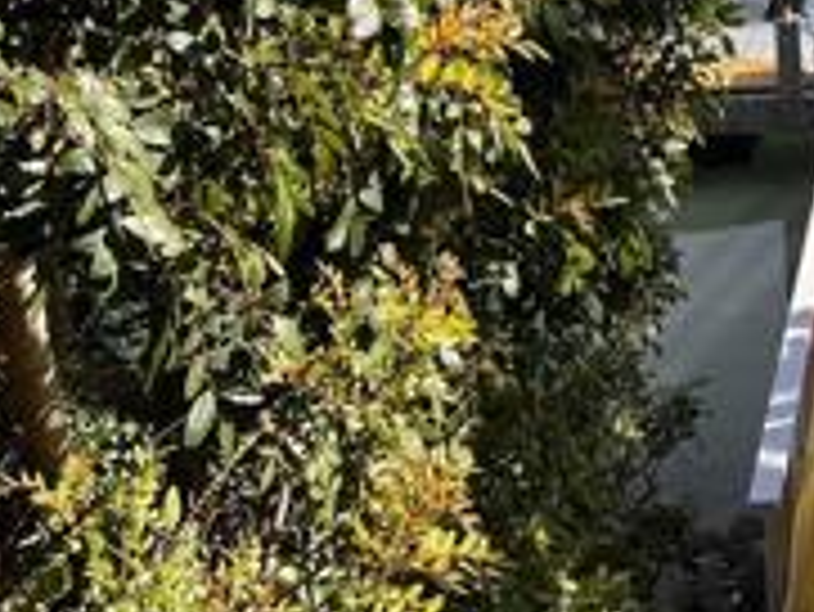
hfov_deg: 19.3
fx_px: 2165
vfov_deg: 15.4
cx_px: 1124
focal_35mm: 92
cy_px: -140
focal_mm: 5.7
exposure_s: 1/1869
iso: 50
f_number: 1.5
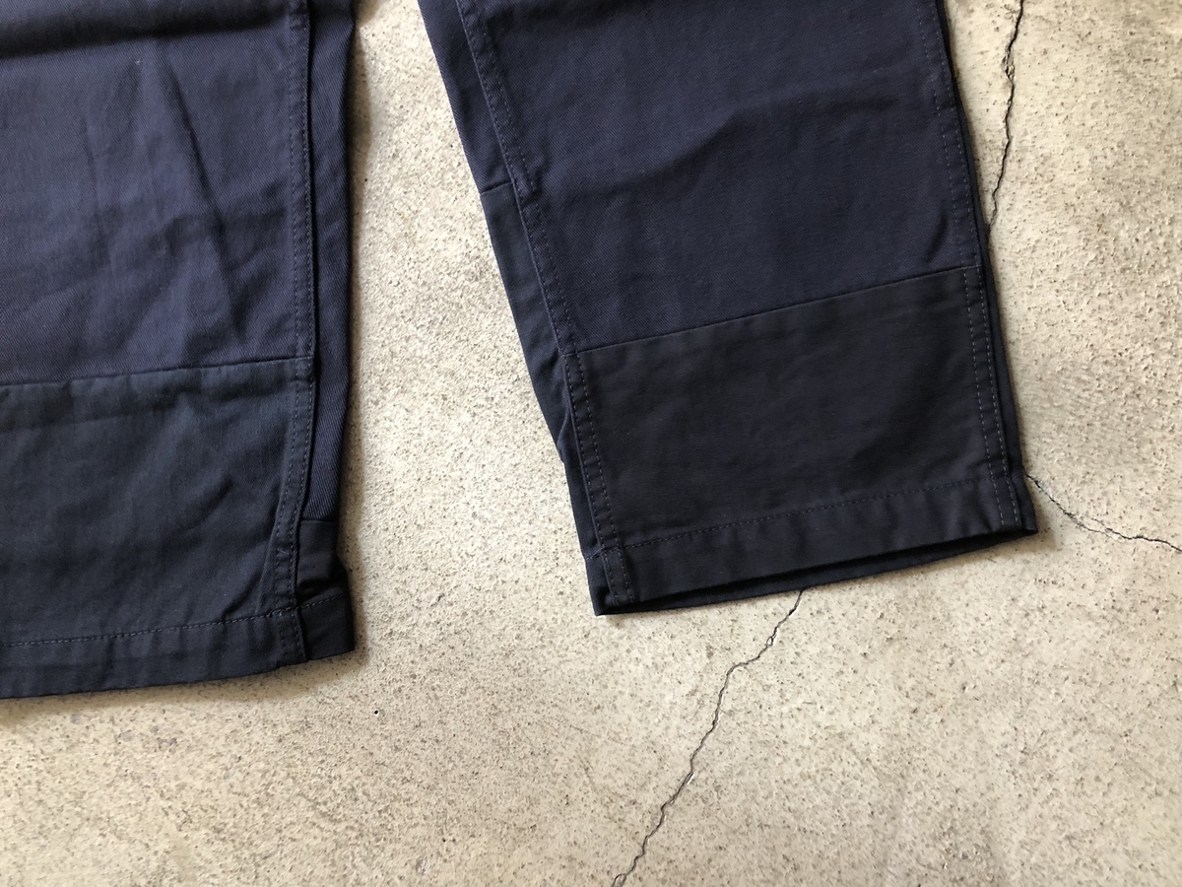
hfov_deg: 63.4
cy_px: 444
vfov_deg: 49.7
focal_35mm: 28
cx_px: 591
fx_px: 956
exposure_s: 1/12
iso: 100
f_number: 1.8
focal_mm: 4
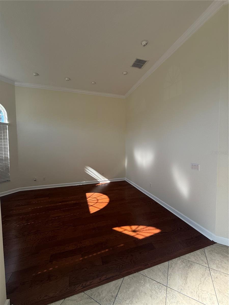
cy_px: 152
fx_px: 123
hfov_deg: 85.7
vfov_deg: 102.1
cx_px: 114
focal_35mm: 14
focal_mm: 2.22
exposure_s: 1/284
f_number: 2.2
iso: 50
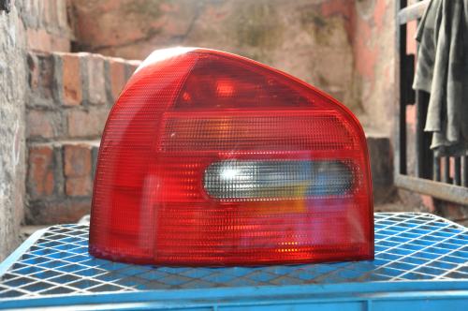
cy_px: 156
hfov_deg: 37.9
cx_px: 234
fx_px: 682
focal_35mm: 52
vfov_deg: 25.7
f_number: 4.5
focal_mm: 35
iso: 800
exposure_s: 1/125
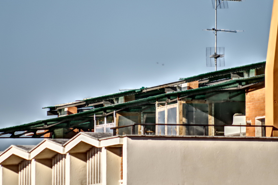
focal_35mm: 638
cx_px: 159
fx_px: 4927
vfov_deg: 2.2
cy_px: 56
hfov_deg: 3.2
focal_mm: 300
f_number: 5.8
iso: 100
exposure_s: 1/320
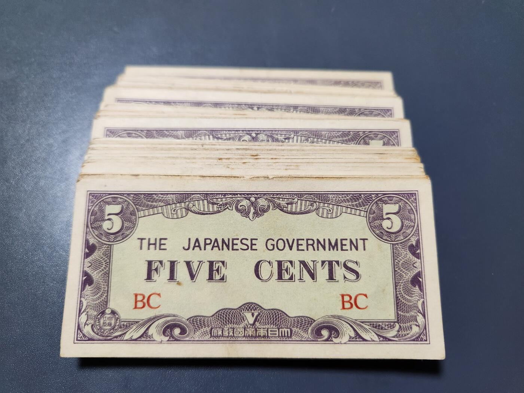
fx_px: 348
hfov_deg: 73.9
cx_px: 262
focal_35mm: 23
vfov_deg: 58.9
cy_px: 196
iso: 500
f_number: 1.8
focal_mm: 5.4
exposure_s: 1/100
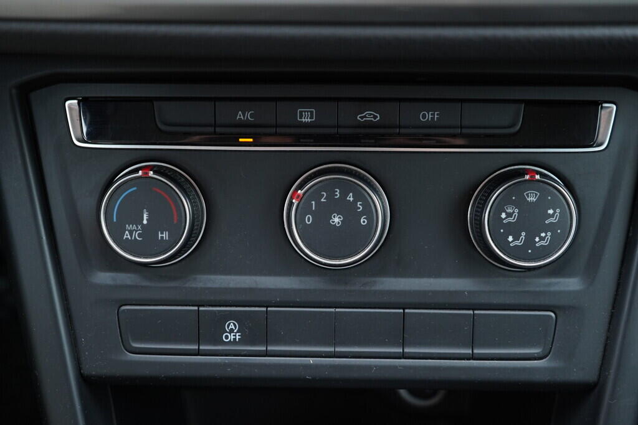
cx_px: 319
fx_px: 638
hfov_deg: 53.1
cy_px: 212
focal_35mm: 36
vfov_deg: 36.9
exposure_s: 1/40
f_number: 2.8
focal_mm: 24
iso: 500
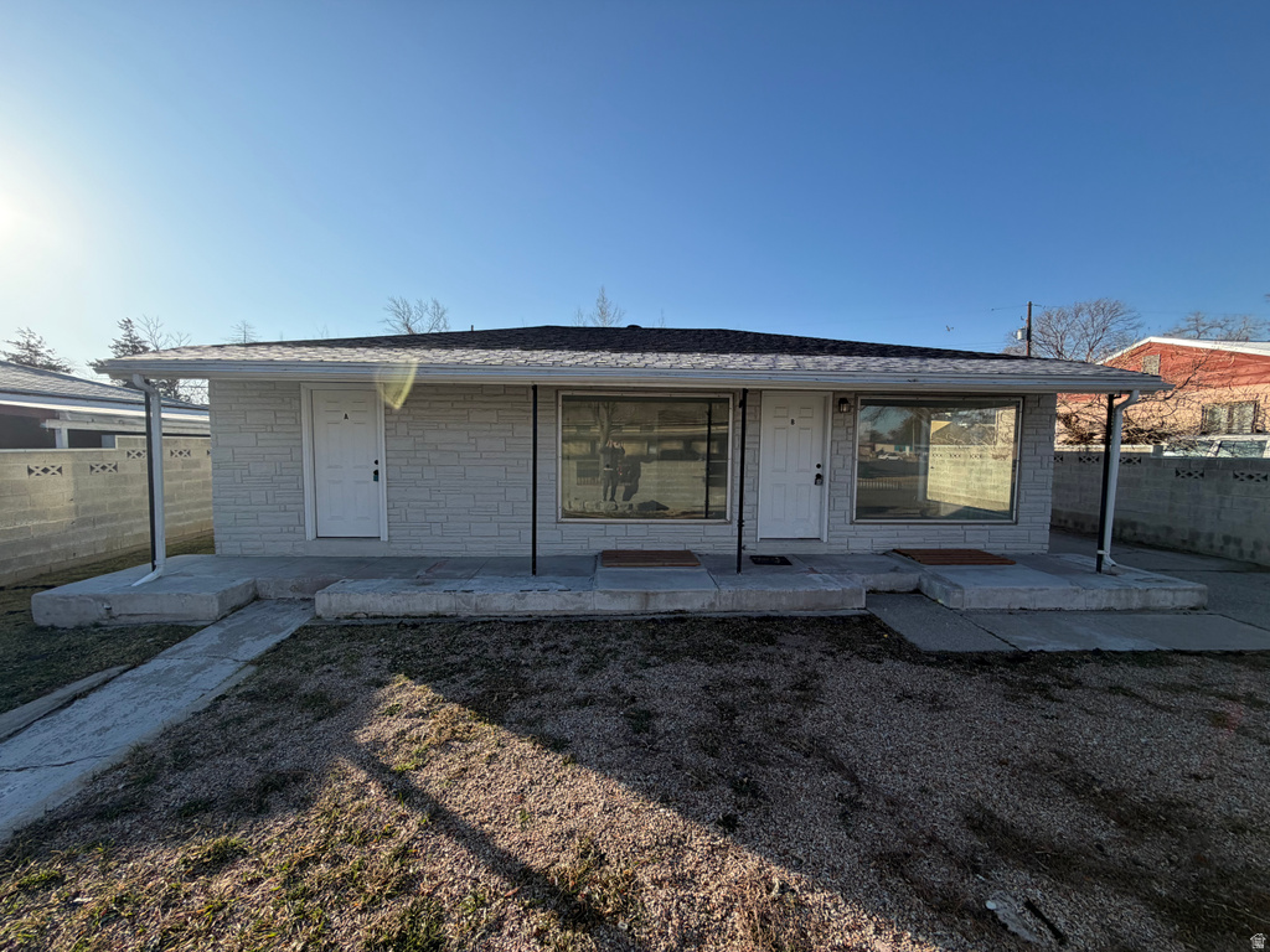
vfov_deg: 85.7
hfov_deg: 102.1
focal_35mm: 14
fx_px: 514
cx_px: 635
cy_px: 476
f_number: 2.2
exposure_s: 1/770
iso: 40
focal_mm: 2.22
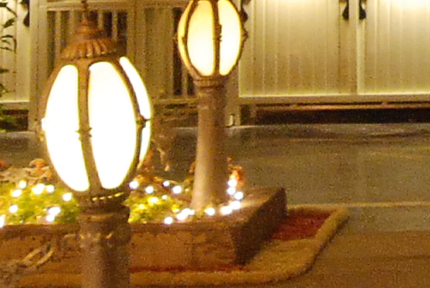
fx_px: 1663
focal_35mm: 139
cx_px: 605
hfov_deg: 14.0
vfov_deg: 9.3
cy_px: -282
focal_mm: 12
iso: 1250
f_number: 4.5
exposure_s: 1/10
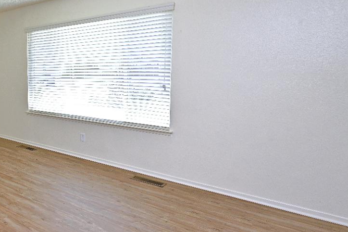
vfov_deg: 44.8
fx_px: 280
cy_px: 97
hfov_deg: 53.9
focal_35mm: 29
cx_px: 23
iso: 200
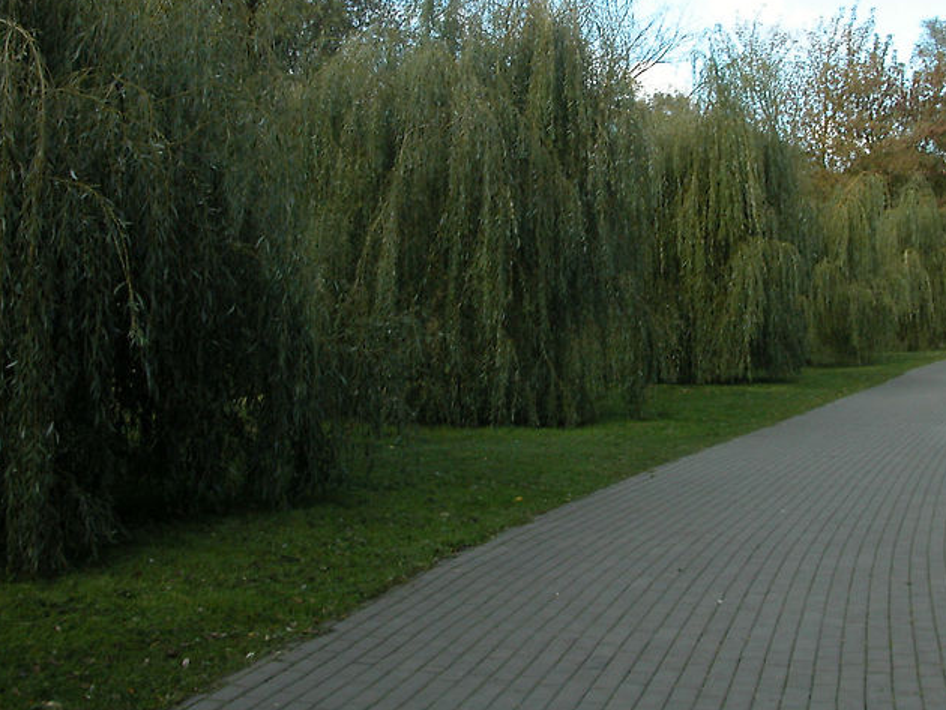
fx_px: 1367
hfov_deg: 38.0
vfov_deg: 28.8
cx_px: 586
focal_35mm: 50
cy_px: 209
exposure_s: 1/173
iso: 100
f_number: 5
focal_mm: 8.9
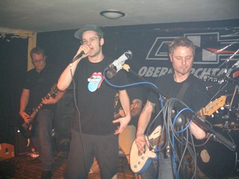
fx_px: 241
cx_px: 120
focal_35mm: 35
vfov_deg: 40.7
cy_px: 90
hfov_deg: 52.7
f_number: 2.6
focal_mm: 5.8
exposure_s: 1/60
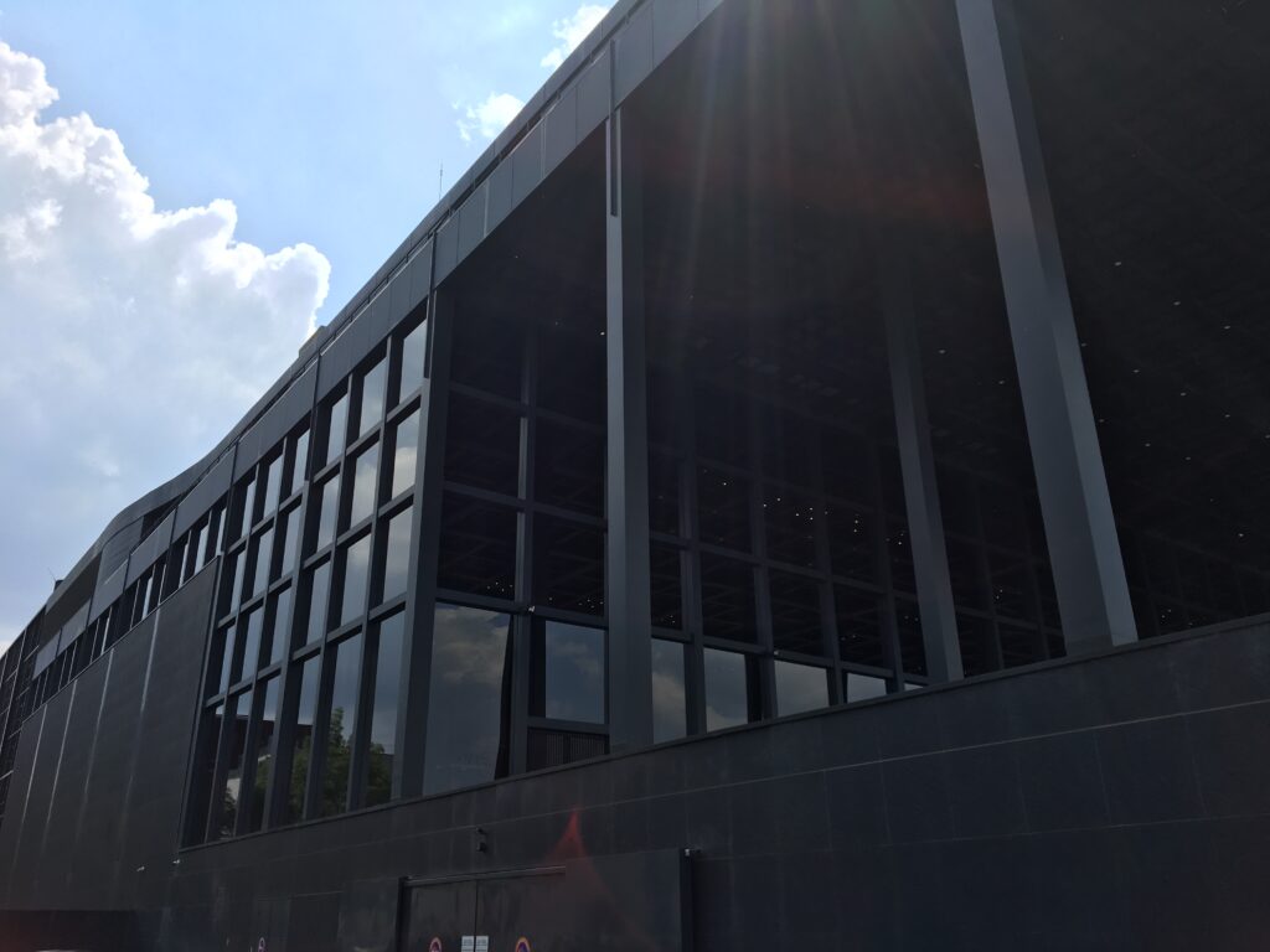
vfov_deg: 48.2
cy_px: 476
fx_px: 1064
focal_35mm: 29
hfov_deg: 61.7
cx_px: 635
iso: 25
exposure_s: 1/1832
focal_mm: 4.15
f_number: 2.2
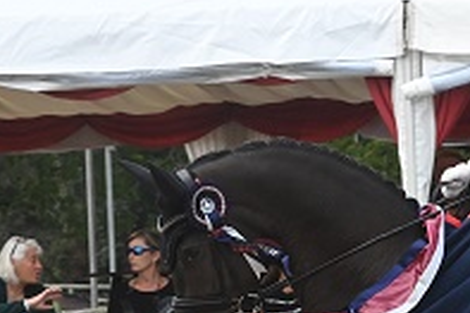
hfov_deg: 4.1
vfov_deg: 2.7
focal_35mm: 502
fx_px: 6548
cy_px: 366
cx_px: 460
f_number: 16
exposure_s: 1/640
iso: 3200
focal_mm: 165
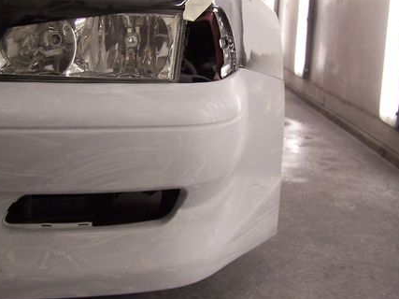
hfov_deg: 33.8
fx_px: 657
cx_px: 181
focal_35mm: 57
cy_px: 124
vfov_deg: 25.6
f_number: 2.8
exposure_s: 1/30
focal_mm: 6.3
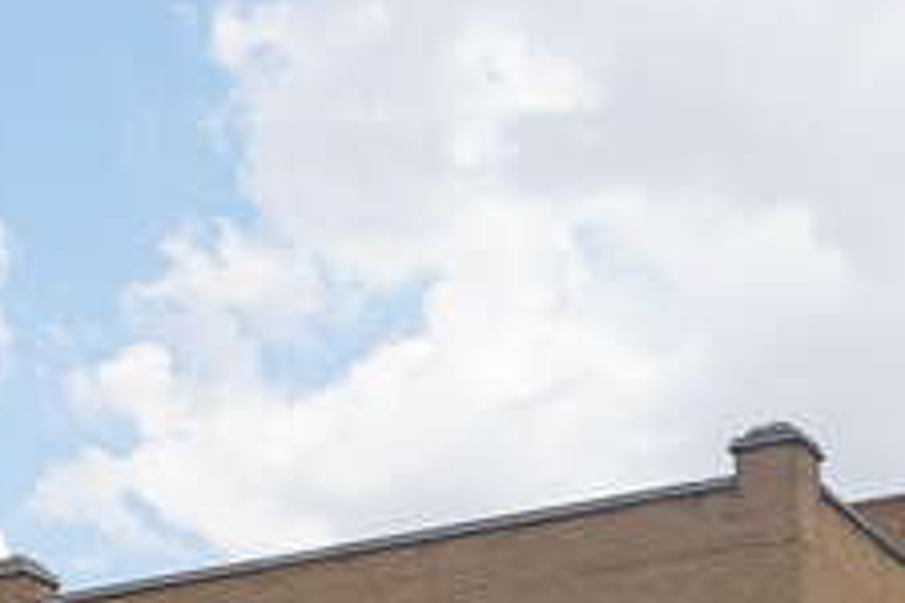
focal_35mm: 123
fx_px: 3086
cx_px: 326
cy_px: 1031
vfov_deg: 10.6
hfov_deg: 16.7
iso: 100
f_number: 11
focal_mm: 23
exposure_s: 1/125
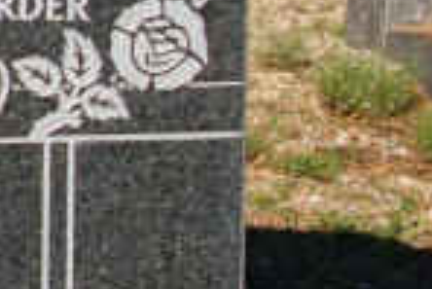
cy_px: -99
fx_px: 2943
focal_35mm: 245
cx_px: -417
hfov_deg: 8.0
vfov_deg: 5.6
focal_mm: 26
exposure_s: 1/1500
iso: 200
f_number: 5.6
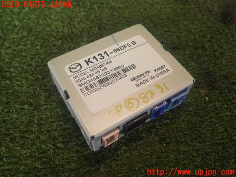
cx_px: 118
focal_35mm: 31
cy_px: 88
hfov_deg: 58.4
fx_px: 211
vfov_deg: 45.4
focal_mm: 5.5
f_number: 3.1
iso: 250
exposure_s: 1/60
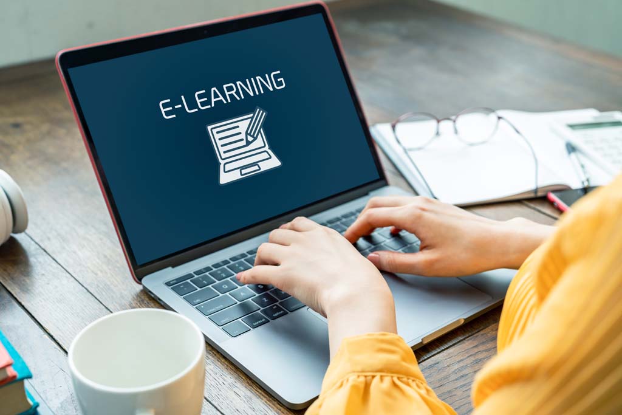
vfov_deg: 27.0
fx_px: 864
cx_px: 311
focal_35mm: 50
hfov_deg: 39.6
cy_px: 208
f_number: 4
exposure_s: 1/160
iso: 400
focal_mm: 50
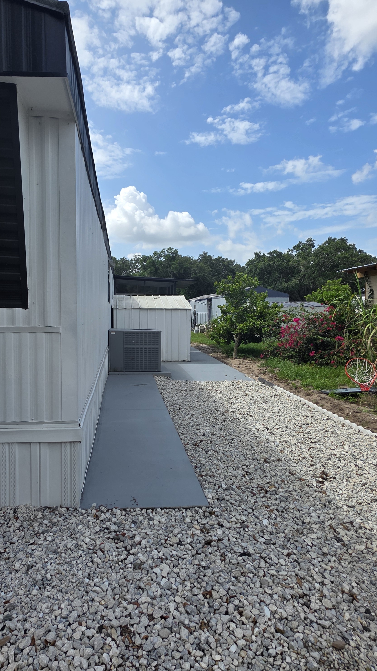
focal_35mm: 19
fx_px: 338
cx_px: 141
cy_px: 337
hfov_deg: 57.6
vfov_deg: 89.6
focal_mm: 2.2
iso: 40
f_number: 1.9
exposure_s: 1/2145
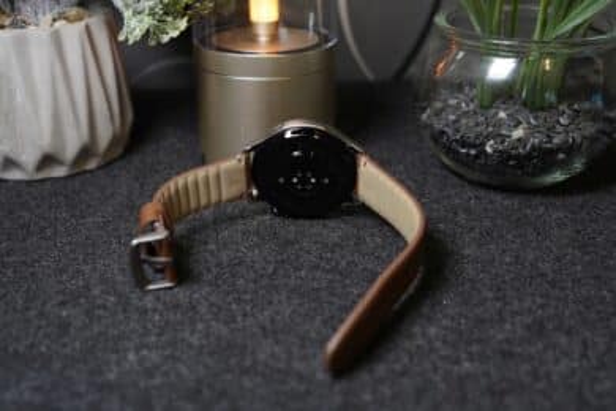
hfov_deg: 45.4
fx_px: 736
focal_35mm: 43
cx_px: 308
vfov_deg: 31.2
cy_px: 206
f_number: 5.6
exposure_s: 1/50
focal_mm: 43
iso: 800
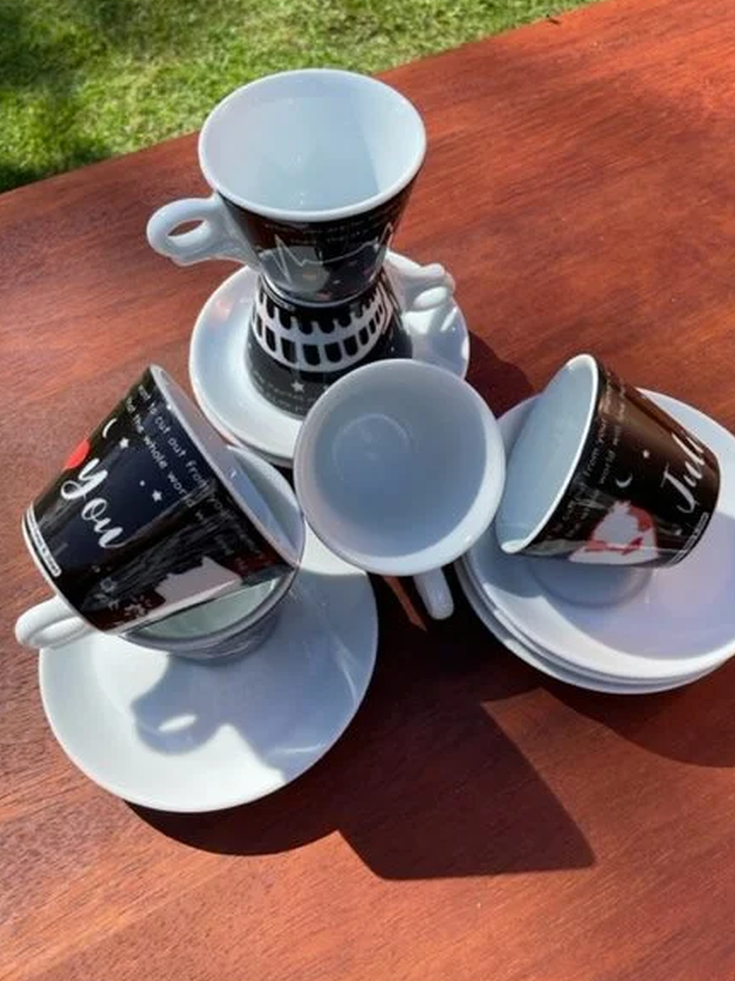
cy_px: 453
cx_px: 385
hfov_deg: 48.2
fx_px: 822
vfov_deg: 61.6
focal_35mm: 29
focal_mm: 4.2
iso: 32
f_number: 1.6
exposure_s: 1/2304
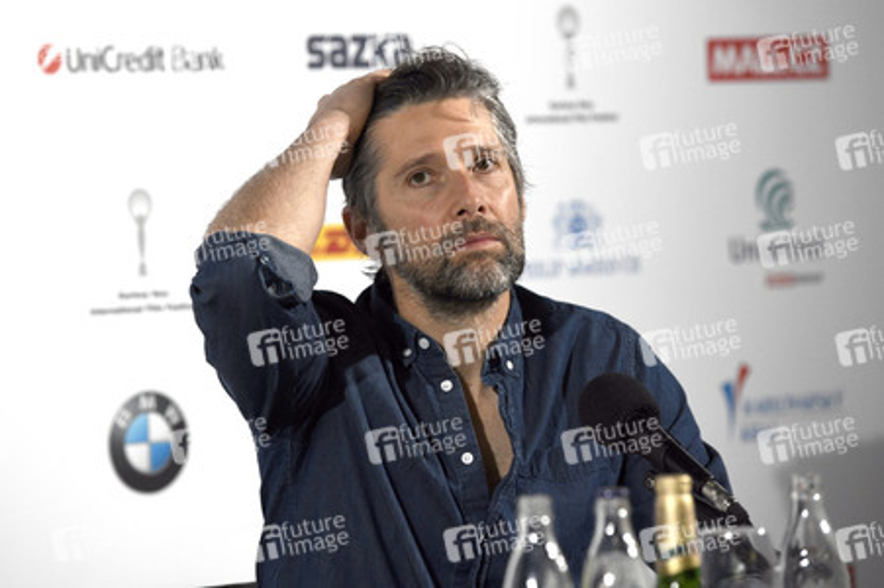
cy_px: 294
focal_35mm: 175
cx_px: 442
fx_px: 4294
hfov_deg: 11.8
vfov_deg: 7.8
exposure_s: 1/250
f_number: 5
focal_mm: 175
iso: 1600
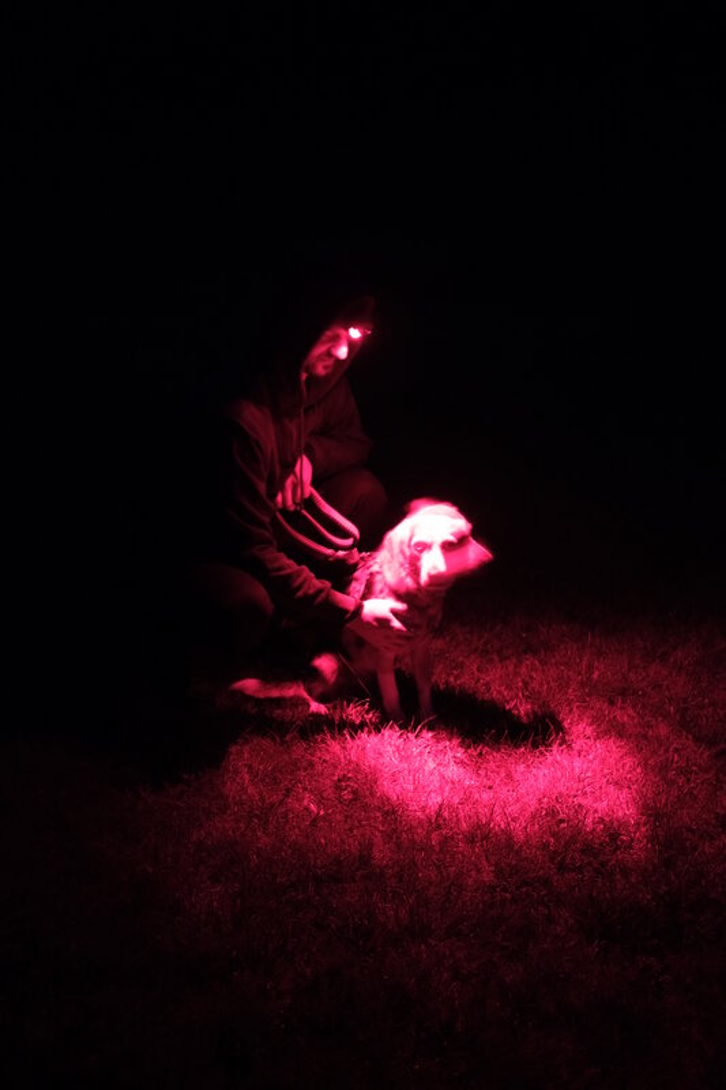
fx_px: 1241
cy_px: 545
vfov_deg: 47.4
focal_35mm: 41
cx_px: 363
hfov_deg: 32.6
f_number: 2.8
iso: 1600
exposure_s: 3
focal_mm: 27
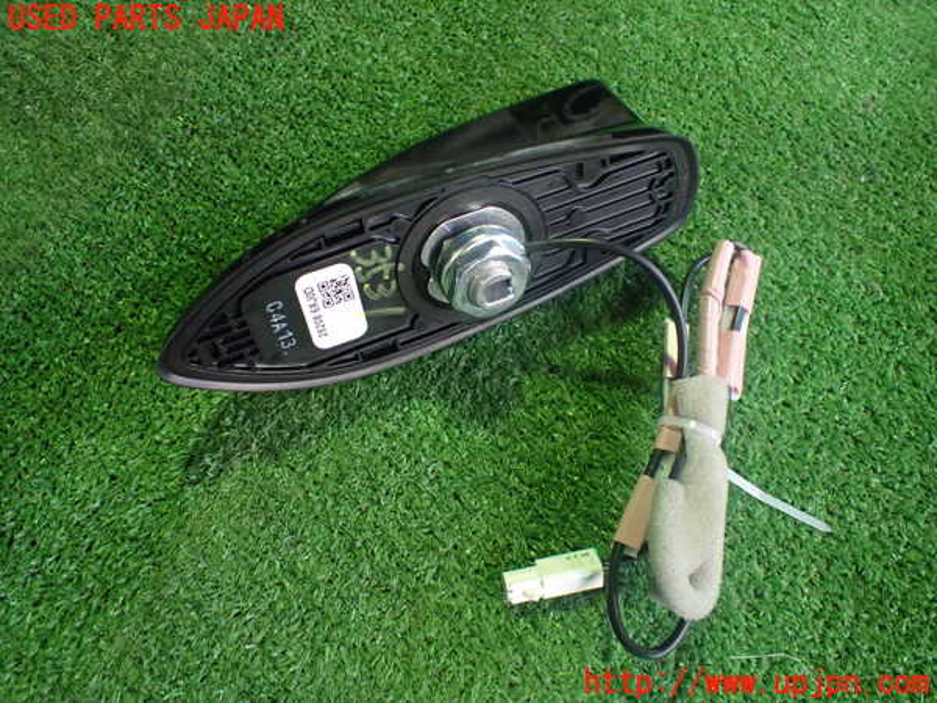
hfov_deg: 60.0
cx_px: 468
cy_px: 352
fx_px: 812
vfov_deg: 46.8
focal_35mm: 30
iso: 800
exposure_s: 1/60
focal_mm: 5.4
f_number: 2.3
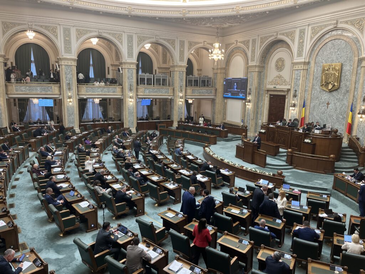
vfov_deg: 53.1
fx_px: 274
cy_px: 137
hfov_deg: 67.3
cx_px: 182
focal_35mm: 26
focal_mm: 5.1
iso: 100
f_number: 1.6
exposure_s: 1/100
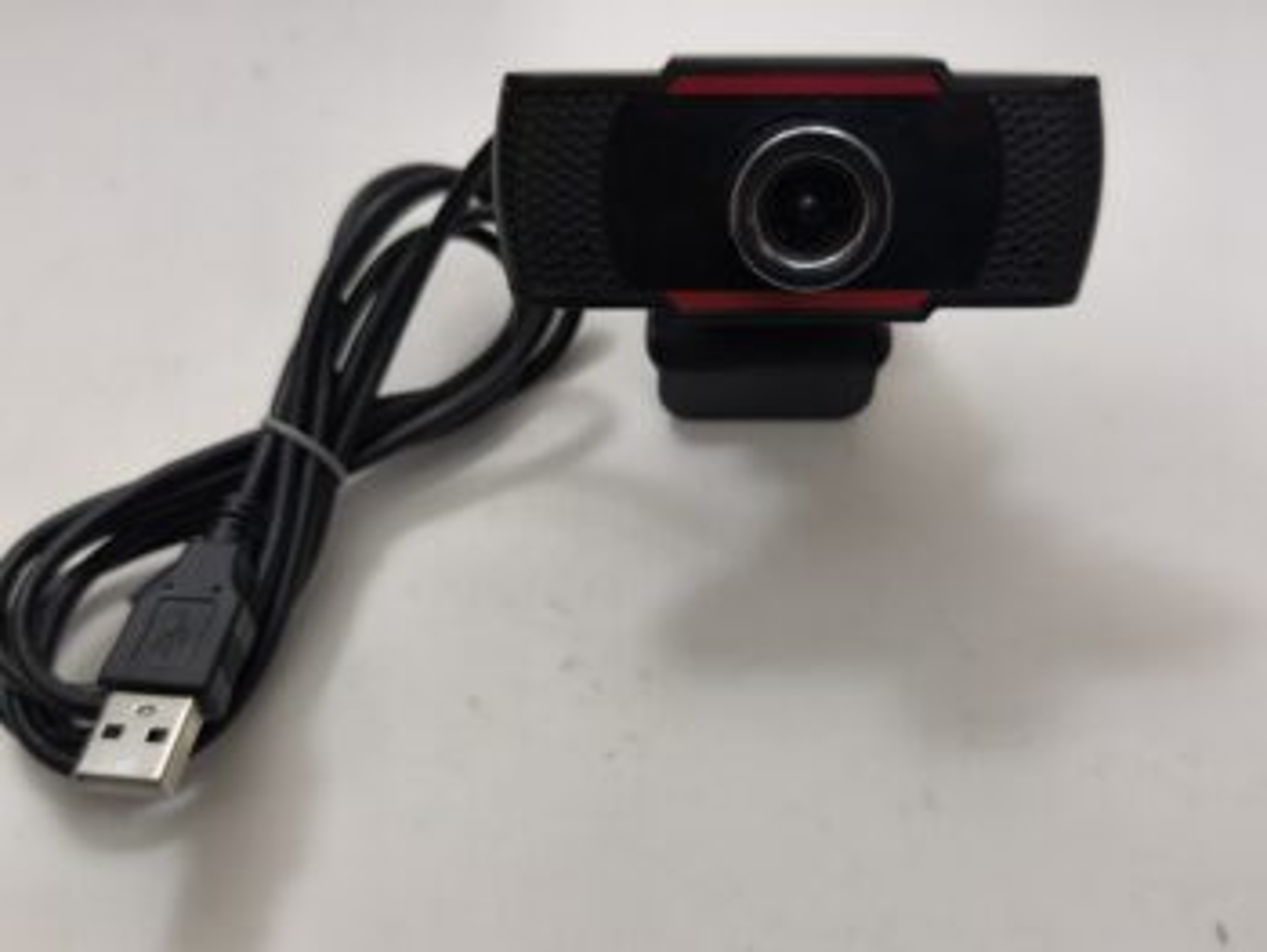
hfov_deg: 52.6
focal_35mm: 35
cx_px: 634
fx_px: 1282
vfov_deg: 40.7
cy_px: 476
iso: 500
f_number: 1.6
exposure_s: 1/50
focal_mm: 6.57
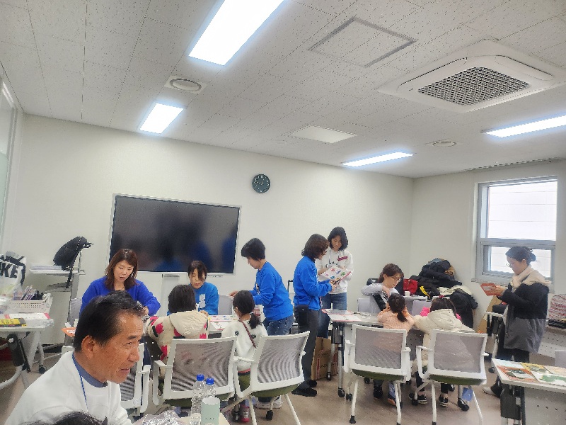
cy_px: 212
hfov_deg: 71.6
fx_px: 392
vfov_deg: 56.8
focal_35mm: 24
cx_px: 283
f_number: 1.8
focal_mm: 5
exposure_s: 1/120
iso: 200
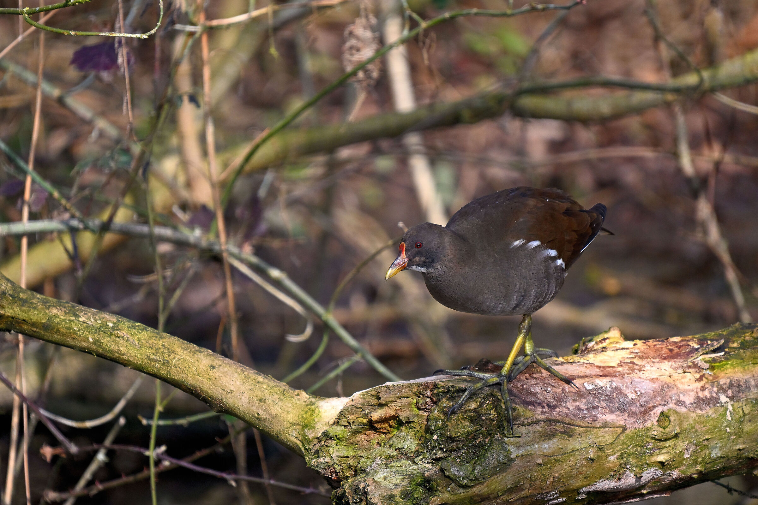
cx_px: 379
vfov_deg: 2.3
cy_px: 252
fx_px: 12632
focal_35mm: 600
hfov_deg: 3.4
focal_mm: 400
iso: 900
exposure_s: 1/1000
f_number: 6.3
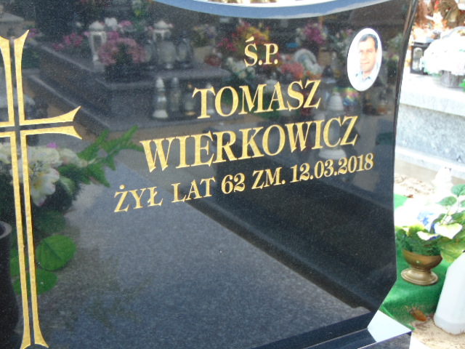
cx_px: 232
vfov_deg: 29.1
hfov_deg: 38.2
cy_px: 174
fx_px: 672
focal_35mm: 50
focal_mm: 9
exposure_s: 1/100
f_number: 3.5
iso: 80
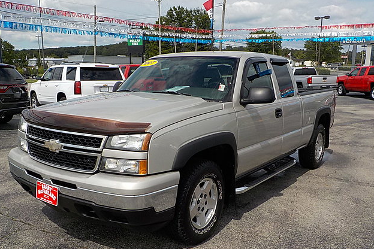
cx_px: 183
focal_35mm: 32
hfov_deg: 58.7
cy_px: 141
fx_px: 332
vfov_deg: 41.0
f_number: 3.3
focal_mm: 4.1
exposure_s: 1/2000
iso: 125
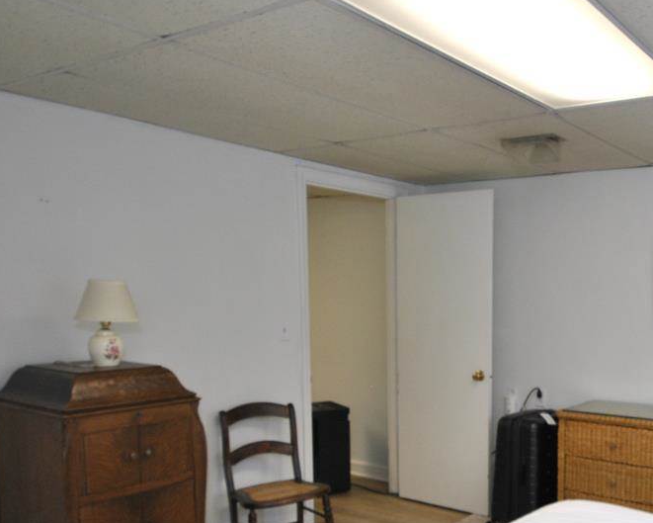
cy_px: 360
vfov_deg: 44.9
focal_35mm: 32
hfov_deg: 52.0
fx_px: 619
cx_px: 525
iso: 220
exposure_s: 1/30
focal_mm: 10
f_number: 4
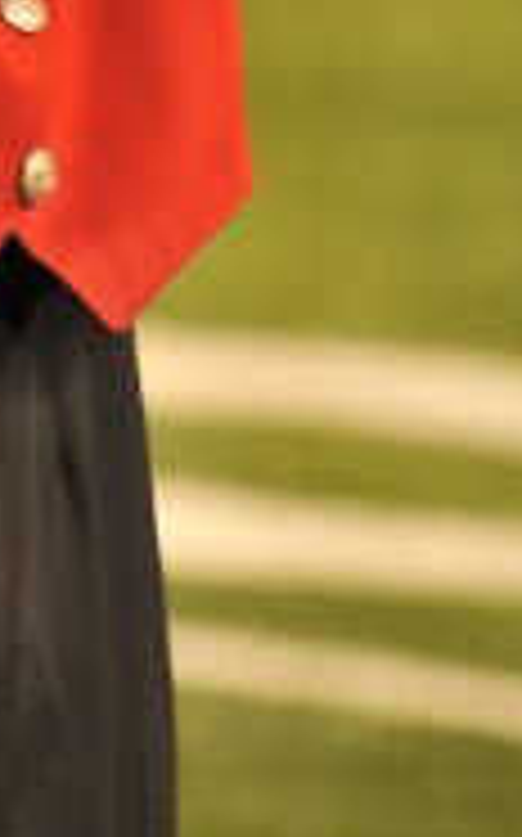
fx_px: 17987
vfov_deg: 2.7
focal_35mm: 789
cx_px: -146
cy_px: -418
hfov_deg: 1.7
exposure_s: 1/60
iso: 400
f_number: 2.8
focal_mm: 160
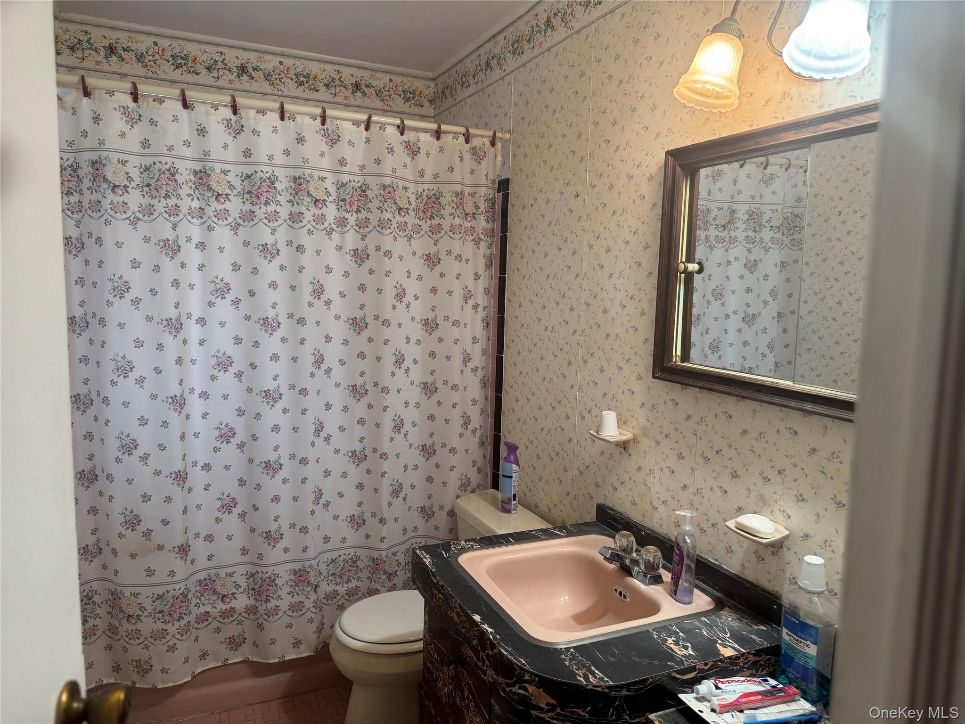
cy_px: 362
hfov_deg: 71.6
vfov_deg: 56.8
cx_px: 482
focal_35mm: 24
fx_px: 669
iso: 160
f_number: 1.78
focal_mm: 6.76
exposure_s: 1/60
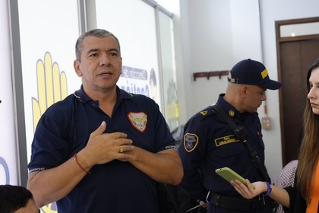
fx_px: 532
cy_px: 106
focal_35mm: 60
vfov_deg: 22.6
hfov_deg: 33.4
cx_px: 160
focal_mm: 40
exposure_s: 1/160
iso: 1600
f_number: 4
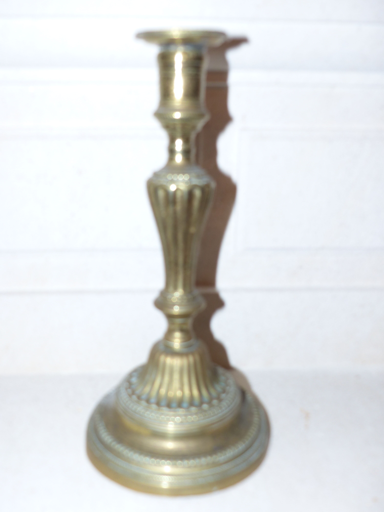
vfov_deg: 55.4
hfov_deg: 42.9
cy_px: 256
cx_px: 192
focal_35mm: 33
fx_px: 488
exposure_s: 1/60
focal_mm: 5.9
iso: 100
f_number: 2.8
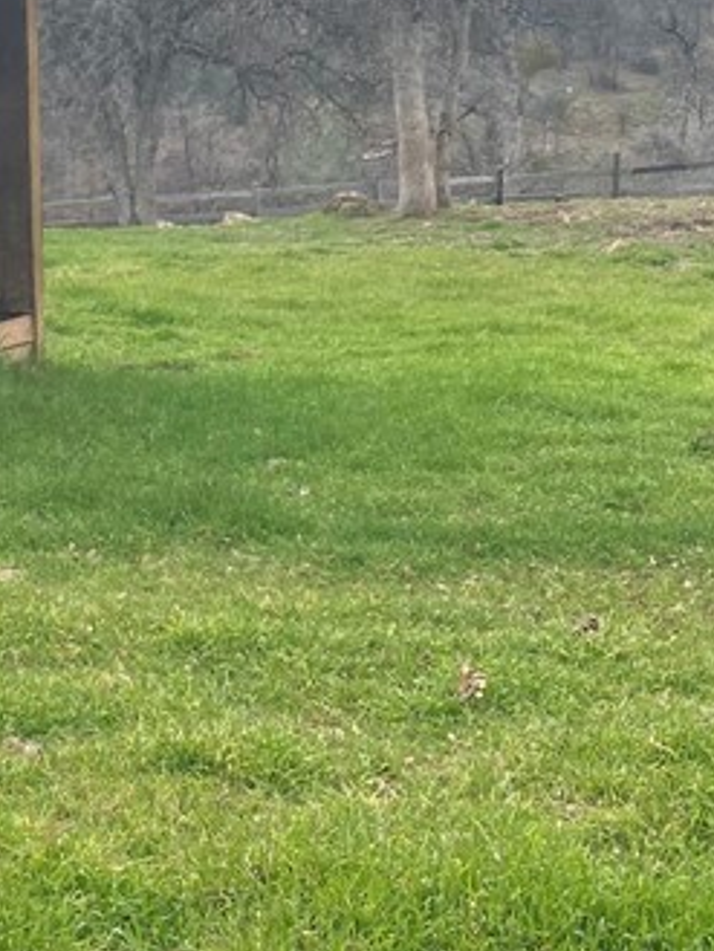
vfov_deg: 23.9
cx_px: -280
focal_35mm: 81
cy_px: 277
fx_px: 2226
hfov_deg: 16.9
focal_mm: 4.25
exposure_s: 1/1316
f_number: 1.8
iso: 32
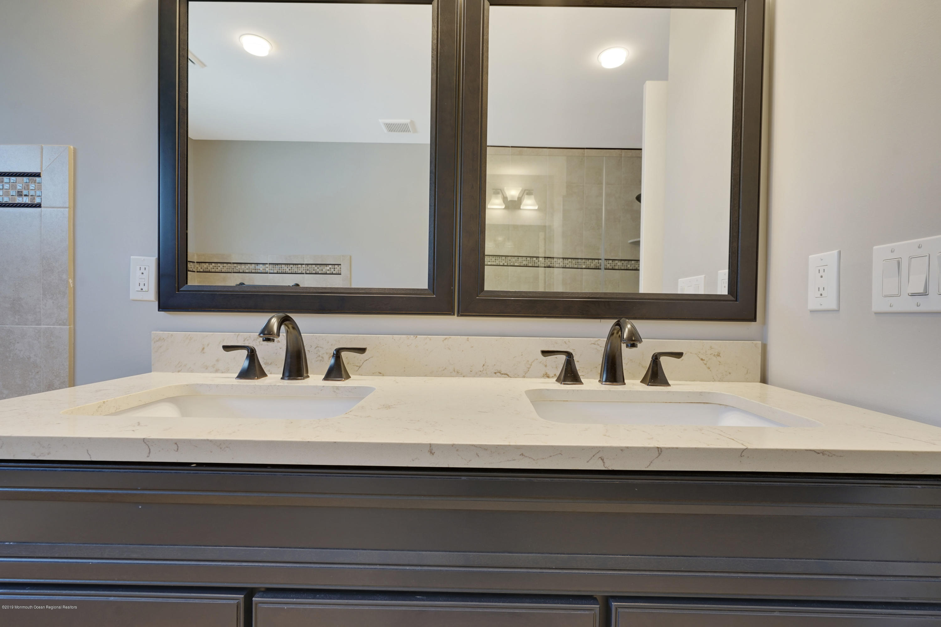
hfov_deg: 96.7
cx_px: 470
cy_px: 314
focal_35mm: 16
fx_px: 418
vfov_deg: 73.7
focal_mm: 16
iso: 320
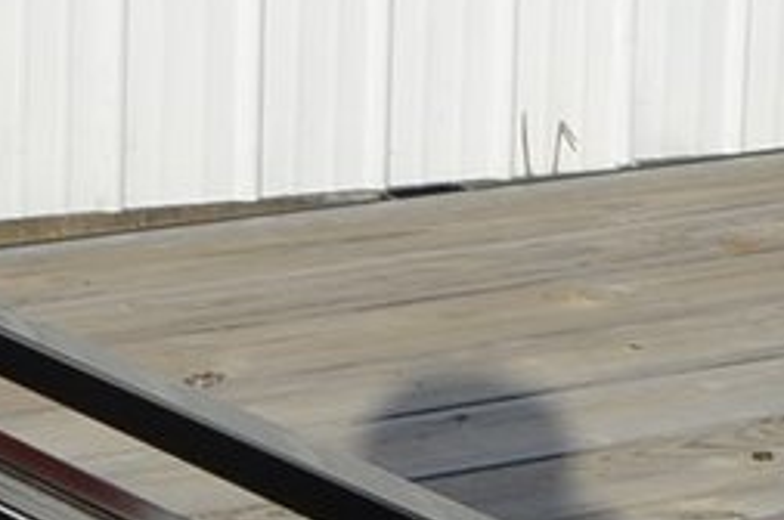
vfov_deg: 6.7
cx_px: 1531
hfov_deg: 9.5
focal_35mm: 203
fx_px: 4415
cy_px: 228
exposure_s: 1/320
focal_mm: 20
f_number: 9
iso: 100
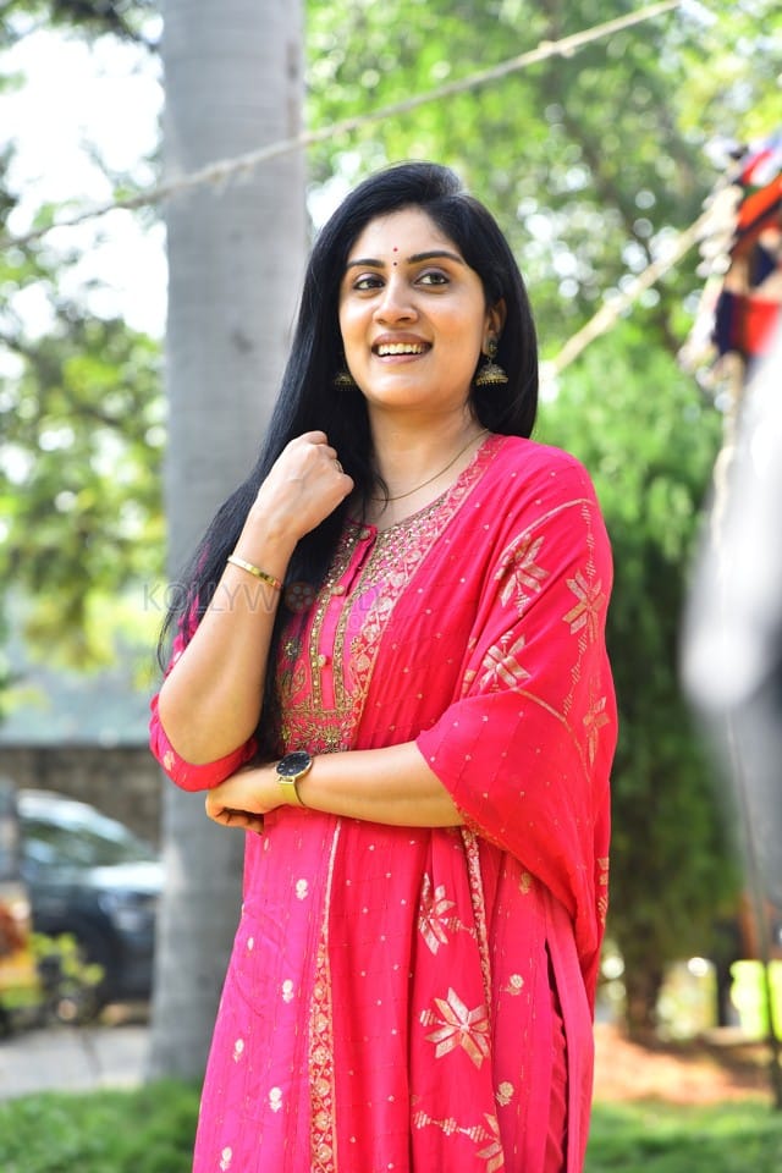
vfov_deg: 17.1
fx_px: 3910
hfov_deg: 11.4
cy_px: 586
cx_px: 391
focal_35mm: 120
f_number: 4.5
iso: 320
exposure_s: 1/160
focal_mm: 120
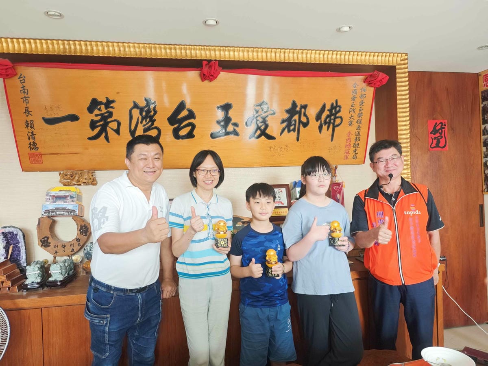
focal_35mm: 23
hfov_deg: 73.9
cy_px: 183
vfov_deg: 58.9
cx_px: 244
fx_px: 324
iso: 200
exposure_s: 1/60
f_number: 1.63
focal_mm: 8.72
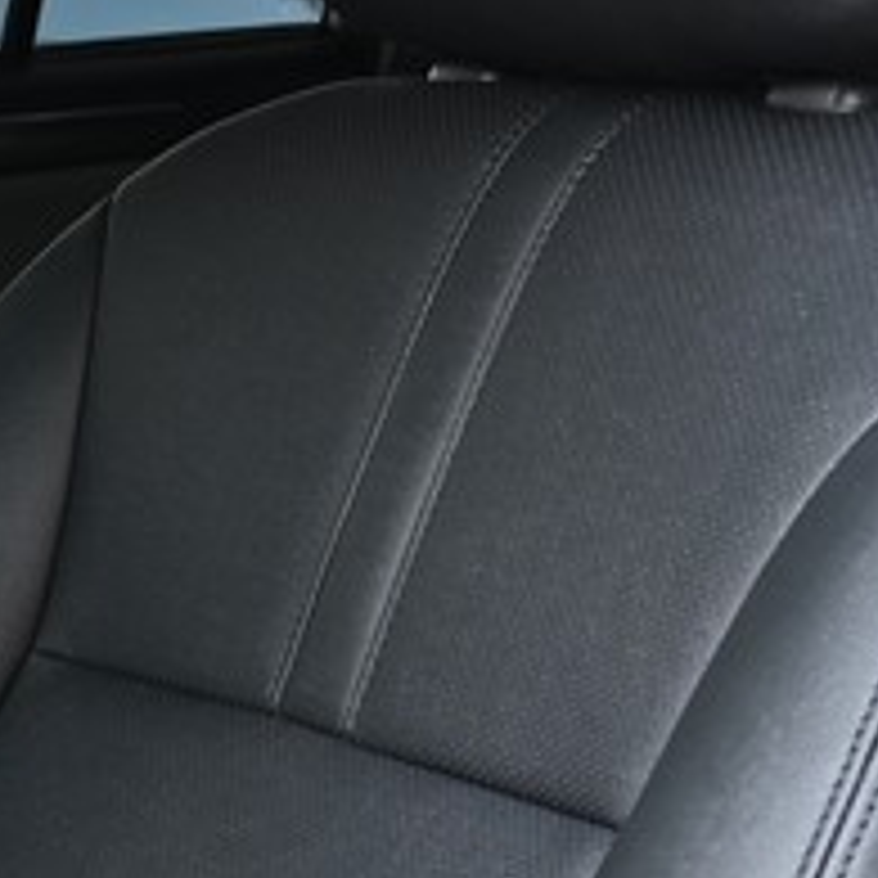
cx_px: -585
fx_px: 3300
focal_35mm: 115
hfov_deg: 13.9
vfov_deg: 14.5
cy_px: 1135
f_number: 5.6
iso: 200
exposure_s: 1/30
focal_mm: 24
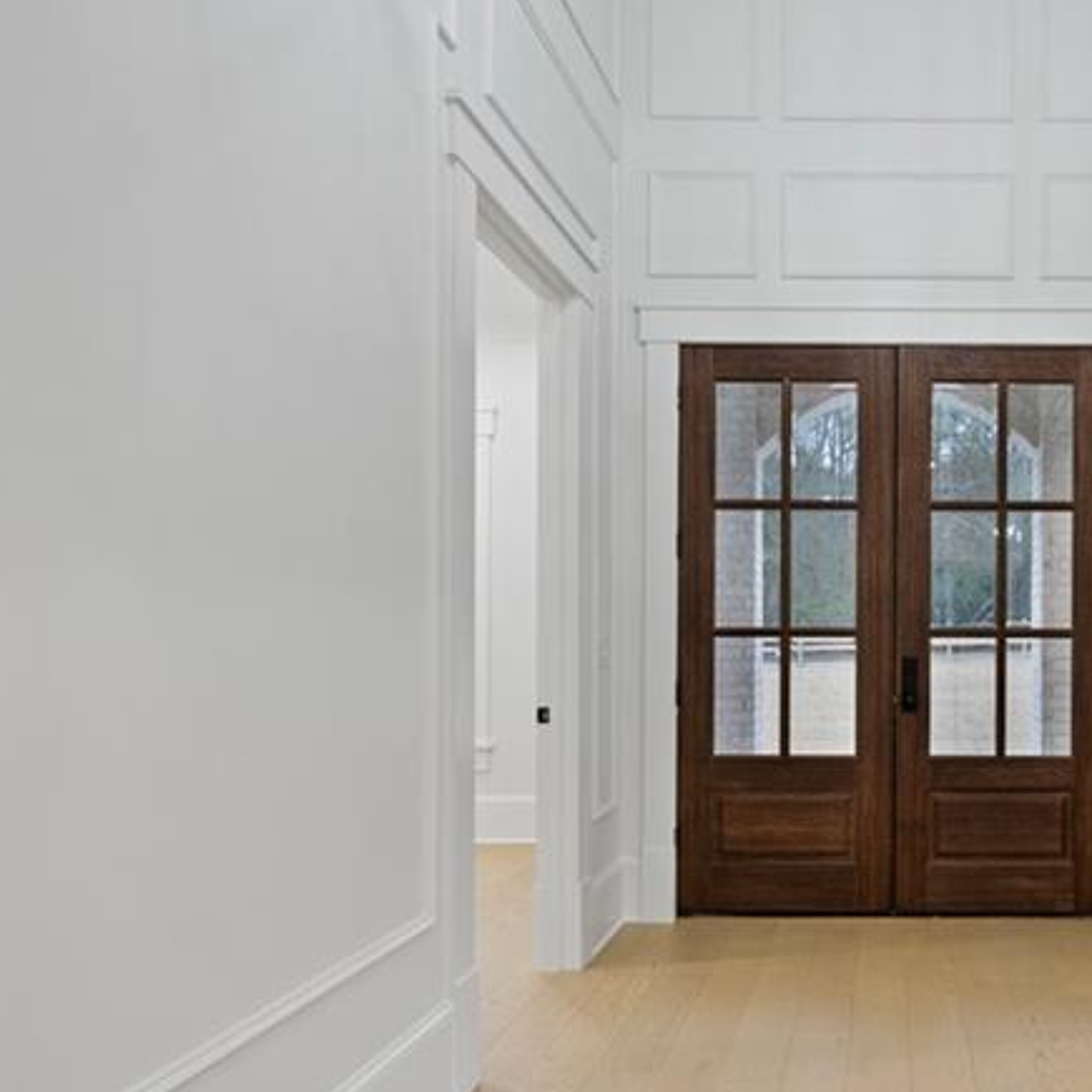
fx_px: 999
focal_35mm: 28
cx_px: 894
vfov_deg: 56.6
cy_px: 688
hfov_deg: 53.0
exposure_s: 1/5
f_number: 8
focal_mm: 14
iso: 400
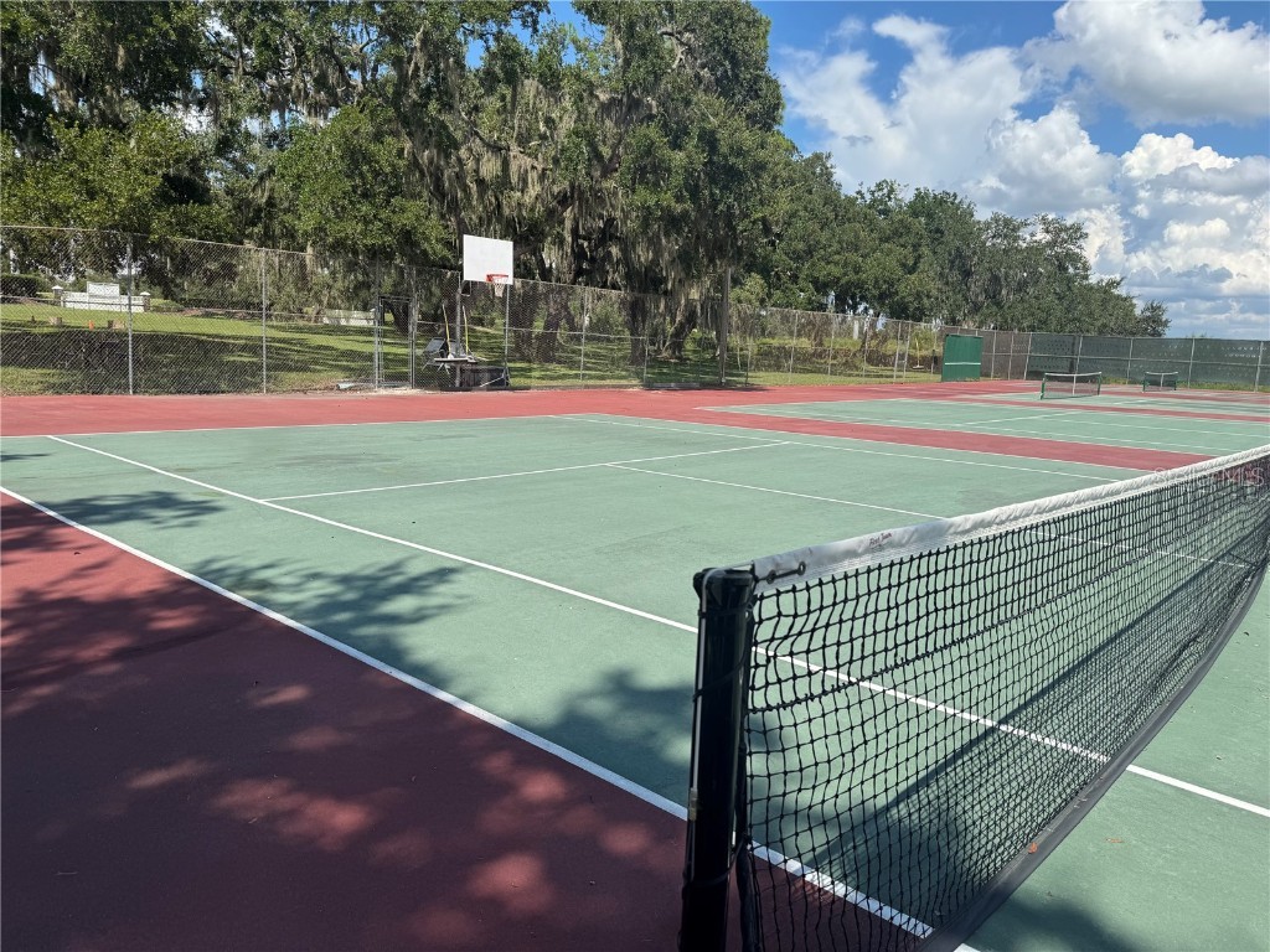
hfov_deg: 71.6
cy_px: 476
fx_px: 881
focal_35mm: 24
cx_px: 635
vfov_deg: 56.8
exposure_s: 1/3597
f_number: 1.78
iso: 80
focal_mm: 6.76
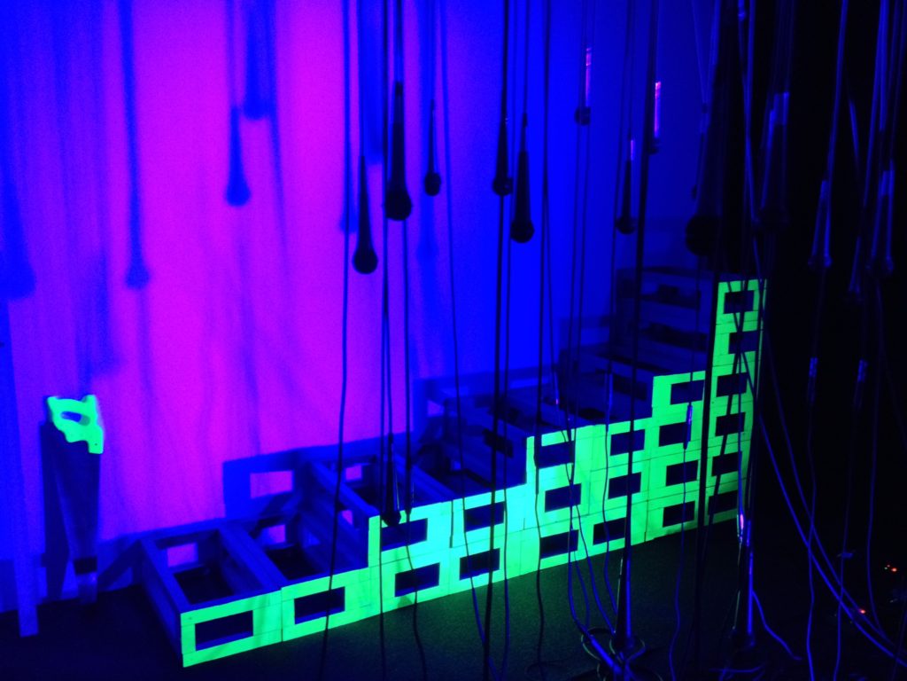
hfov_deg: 52.6
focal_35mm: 35
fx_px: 917
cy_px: 340
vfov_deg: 40.7
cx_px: 454
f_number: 2.4
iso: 320
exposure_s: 1/15
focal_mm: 4.28
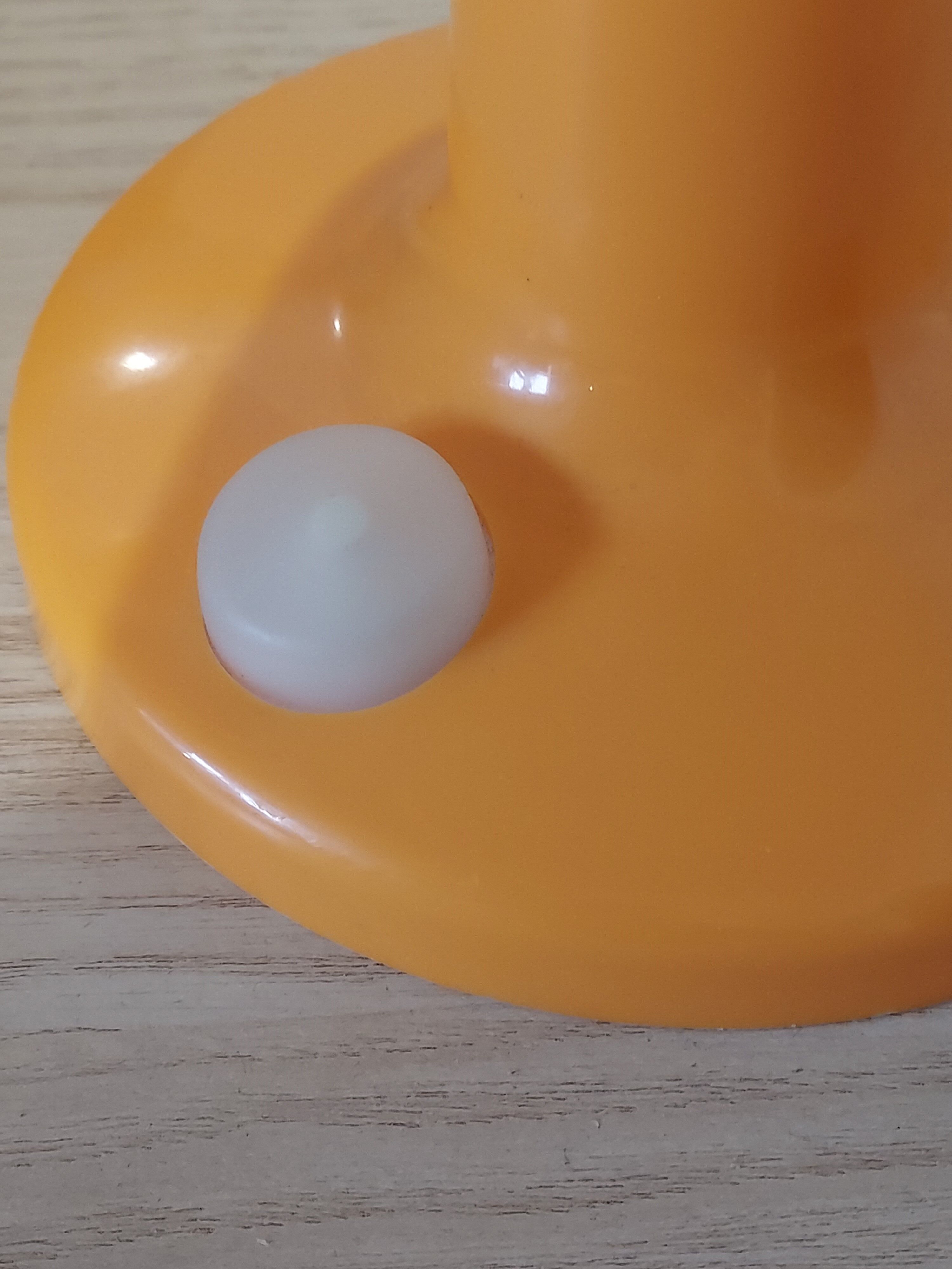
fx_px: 880
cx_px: 476
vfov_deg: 71.6
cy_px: 634
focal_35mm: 24
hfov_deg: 56.8
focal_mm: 4.6
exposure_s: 1/40
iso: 400
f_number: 1.8
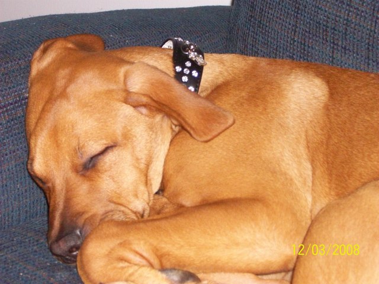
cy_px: 142
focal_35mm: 102
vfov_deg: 14.5
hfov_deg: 19.3
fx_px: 1117
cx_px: 190
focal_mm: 17.1
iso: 320
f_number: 5.1
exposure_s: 1/90.1
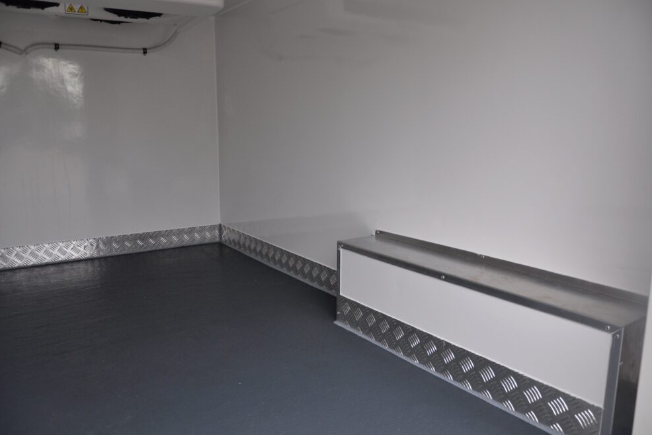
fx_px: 507
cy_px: 217
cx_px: 327
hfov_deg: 65.5
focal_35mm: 28
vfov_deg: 46.4
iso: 500
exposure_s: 1/40
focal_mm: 18
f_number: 3.5
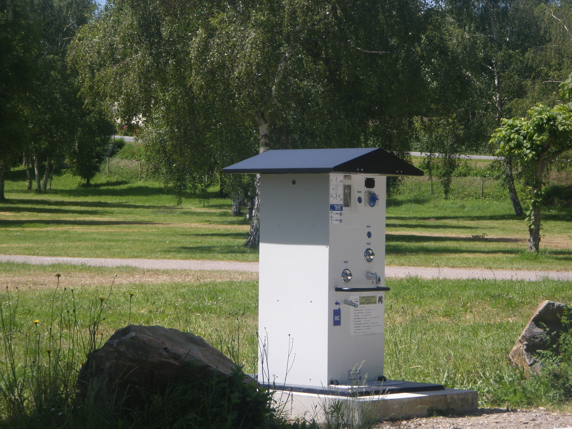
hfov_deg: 17.3
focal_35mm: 114
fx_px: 1884
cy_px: 214
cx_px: 286
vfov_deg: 13.0
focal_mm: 20.1
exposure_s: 1/200
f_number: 5
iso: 50
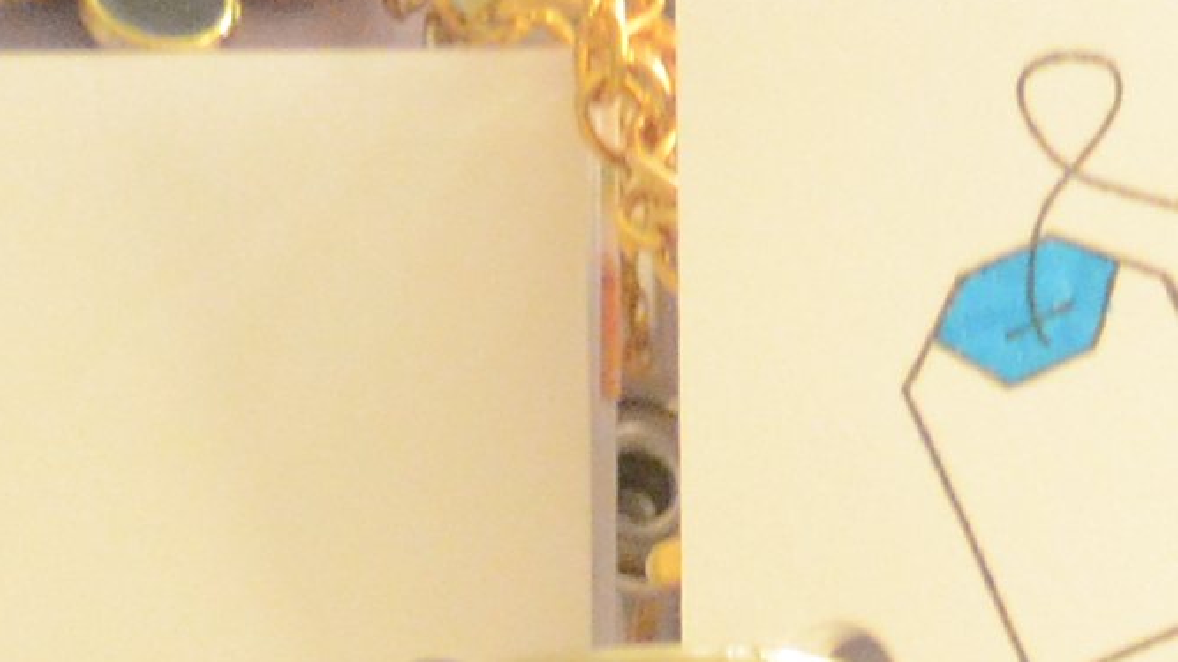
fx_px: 7964
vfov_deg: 4.5
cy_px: 2247
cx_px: 839
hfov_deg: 8.5
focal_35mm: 255
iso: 2500
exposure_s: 1/30
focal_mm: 22
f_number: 3.8
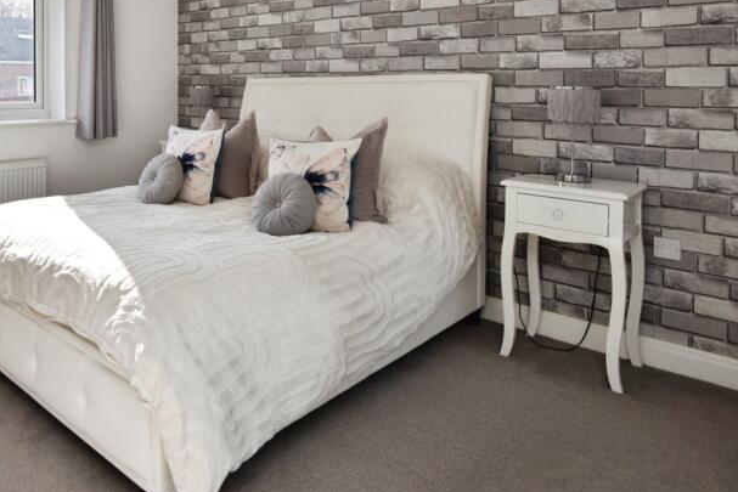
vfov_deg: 45.5
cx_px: 135
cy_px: 97
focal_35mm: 27
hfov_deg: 61.1
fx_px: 554
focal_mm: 16
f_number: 7.1
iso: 400
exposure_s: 1/250
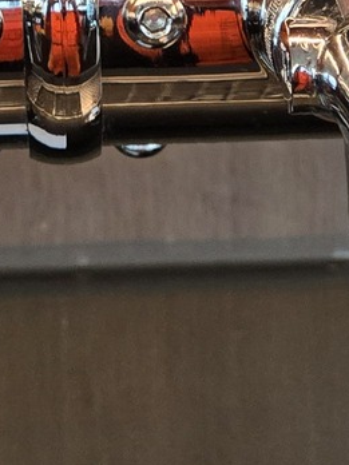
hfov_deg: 11.1
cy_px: -270
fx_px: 1774
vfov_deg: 13.9
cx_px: -41
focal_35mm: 132
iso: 320
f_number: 1.8
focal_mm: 5.4
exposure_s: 1/120
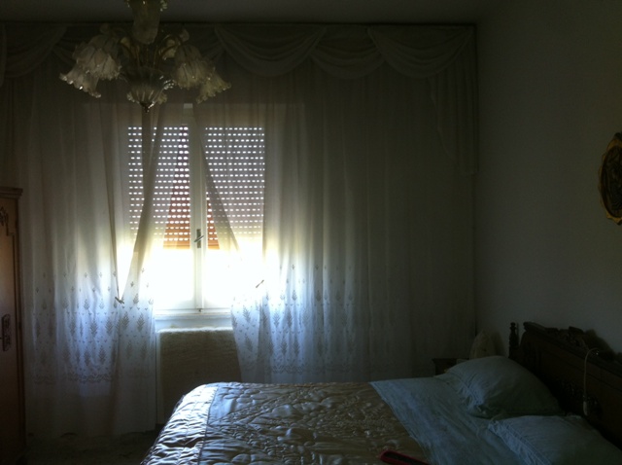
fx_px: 628
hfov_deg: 52.7
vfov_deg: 40.6
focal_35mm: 35
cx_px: 311
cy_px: 232
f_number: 2.8
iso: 80
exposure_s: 1/15
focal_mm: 3.85
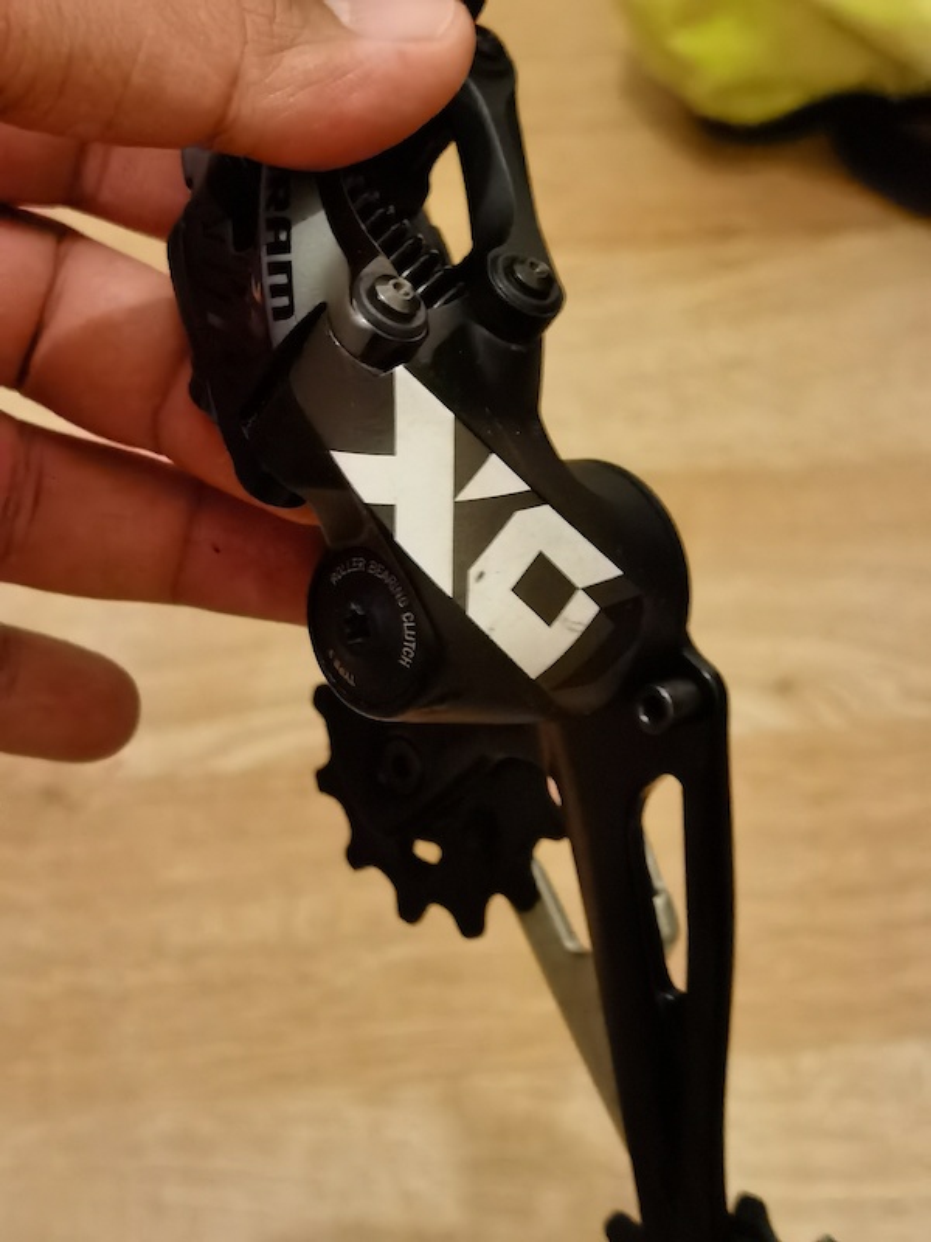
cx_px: 466
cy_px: 621
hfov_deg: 21.6
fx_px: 2438
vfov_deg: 28.6
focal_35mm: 68
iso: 640
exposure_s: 1/25
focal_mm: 6.71
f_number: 1.9
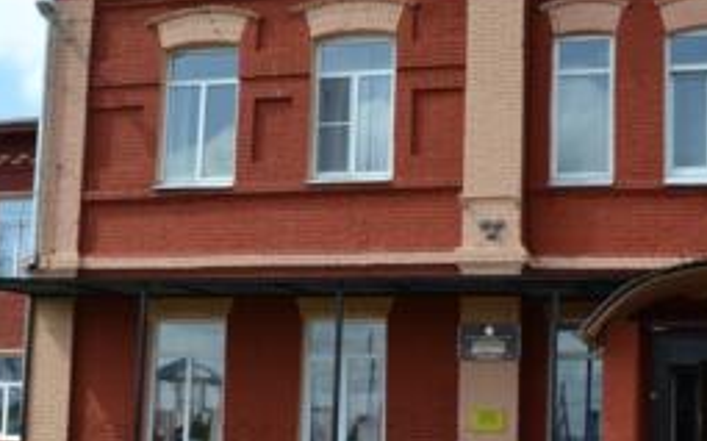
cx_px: 416
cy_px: 331
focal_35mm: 54
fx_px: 1040
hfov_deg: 37.4
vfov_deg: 23.7
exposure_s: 1/200
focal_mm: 18
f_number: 7.1
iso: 100
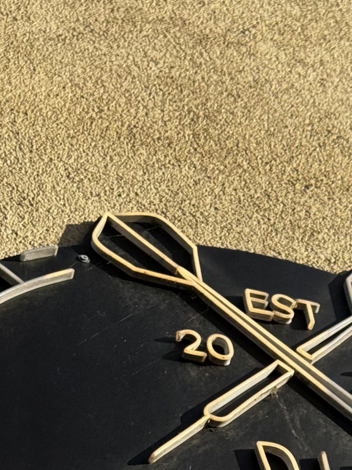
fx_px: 1546
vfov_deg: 16.6
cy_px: 543
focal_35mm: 114
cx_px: 293
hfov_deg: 12.9
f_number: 1.78
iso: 64
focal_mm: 6.76
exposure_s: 1/2959
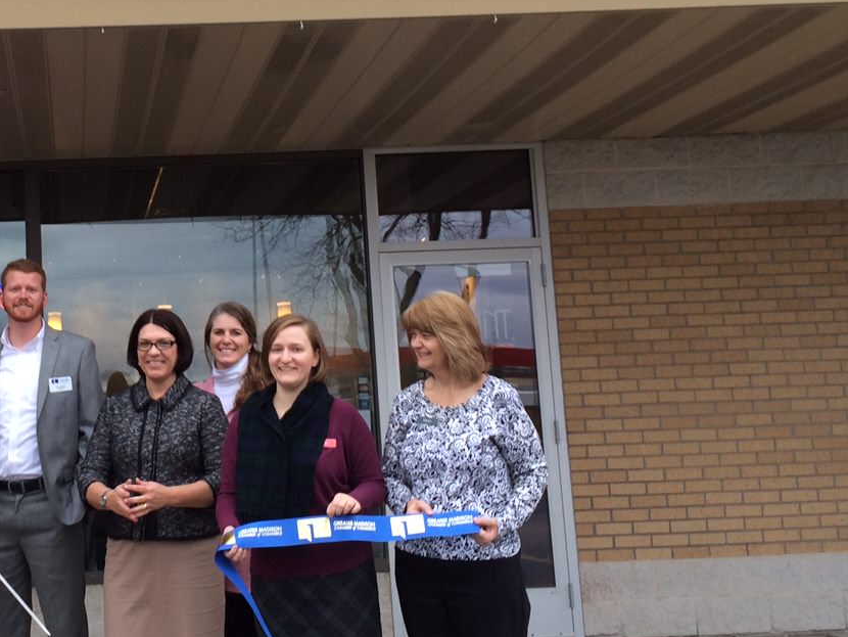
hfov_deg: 32.5
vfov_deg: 25.6
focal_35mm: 57
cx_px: 130
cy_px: 227
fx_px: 1397
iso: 40
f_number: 2.2
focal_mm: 4.15
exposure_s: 1/120
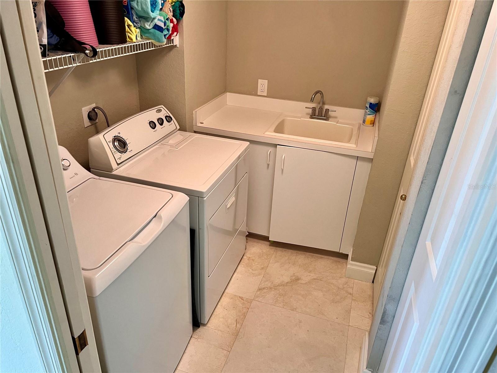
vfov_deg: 53.1
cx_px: 248
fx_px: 373
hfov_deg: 67.3
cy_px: 186
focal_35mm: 26
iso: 125
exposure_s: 1/60
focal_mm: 5.7
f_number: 1.5
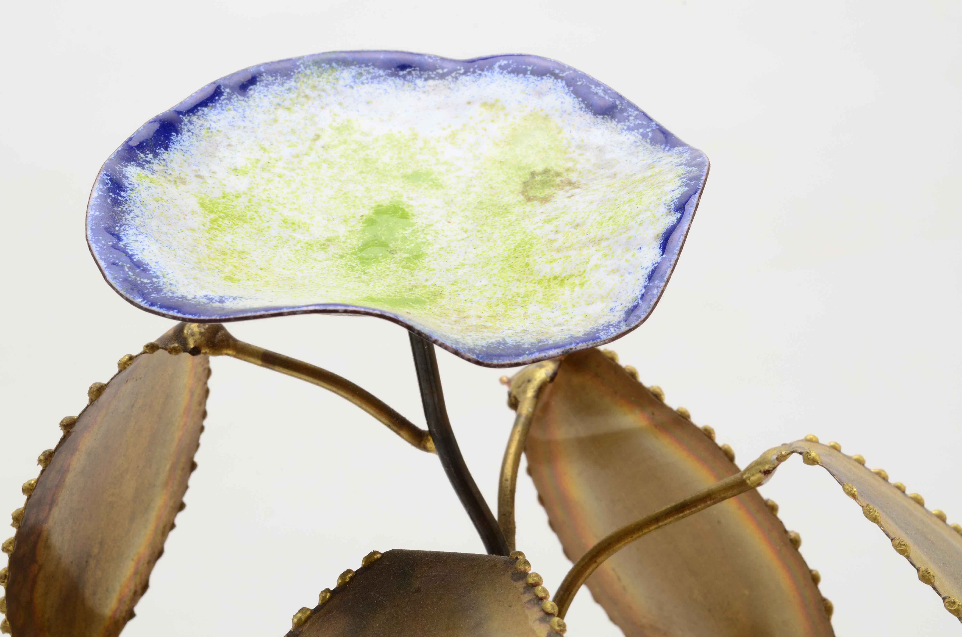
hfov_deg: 24.7
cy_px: 318
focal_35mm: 82
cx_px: 481
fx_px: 2200
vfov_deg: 16.5
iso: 100
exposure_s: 1/160
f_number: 25
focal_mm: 55
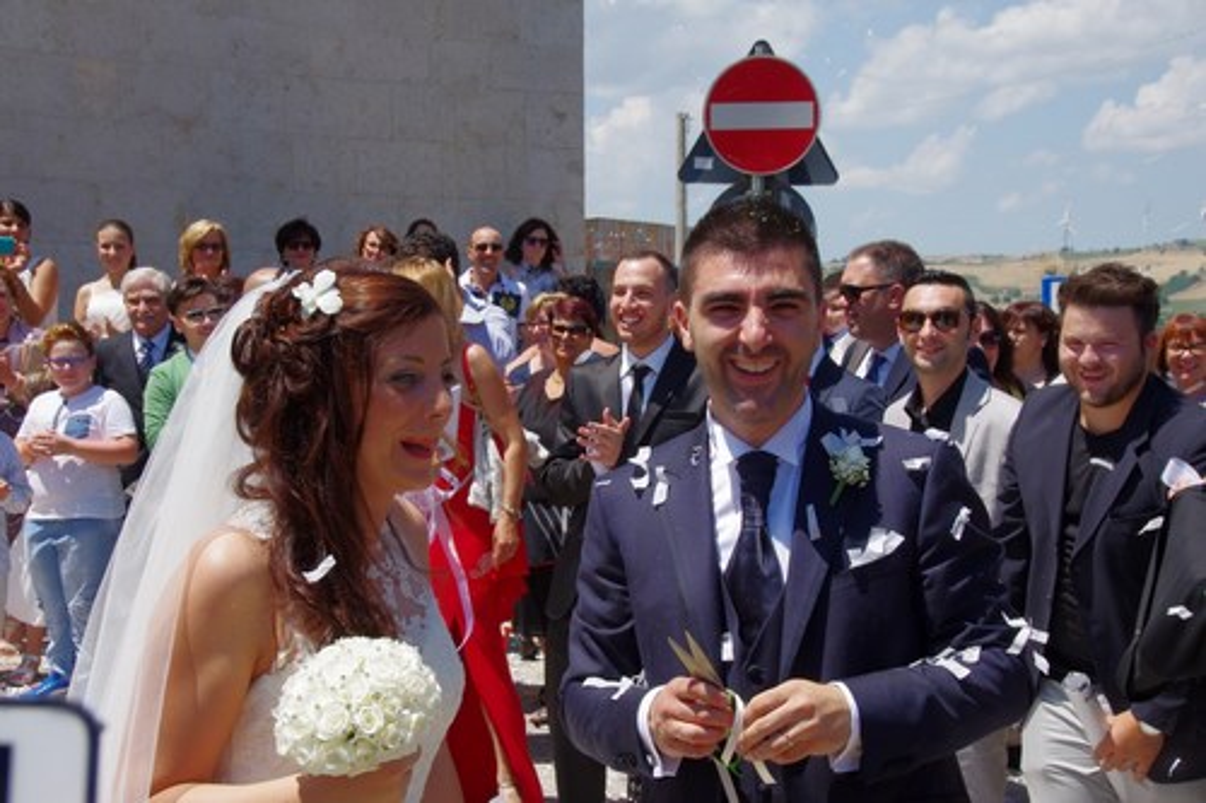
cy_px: 402
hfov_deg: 31.2
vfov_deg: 21.1
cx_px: 603
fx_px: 2160
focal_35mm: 64
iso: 320
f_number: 11
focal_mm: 43
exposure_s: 1/250
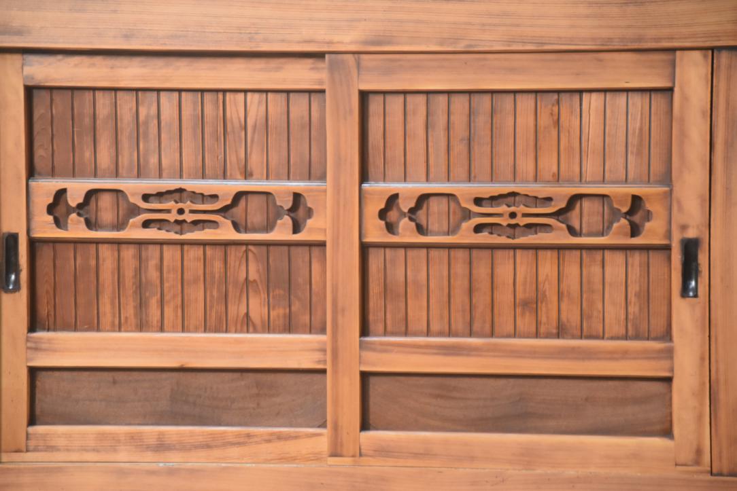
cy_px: 246
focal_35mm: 195
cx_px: 368
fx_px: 3992
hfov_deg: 10.5
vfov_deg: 7.0
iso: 3200
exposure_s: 1/60
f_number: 6
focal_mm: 130
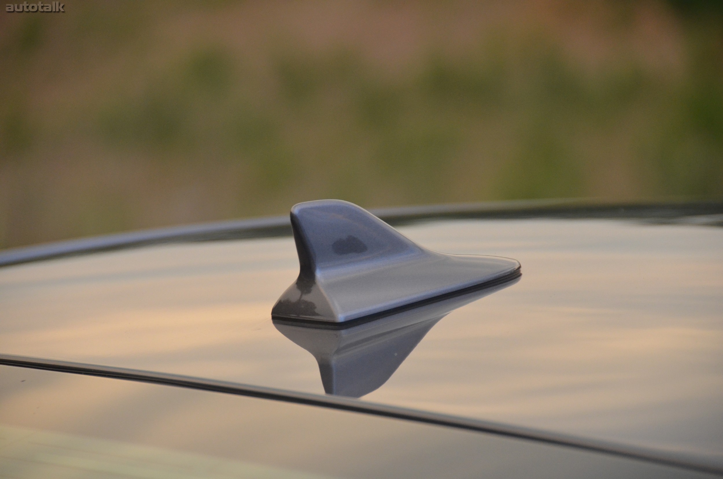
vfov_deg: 4.6
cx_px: 362
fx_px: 6013
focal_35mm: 300
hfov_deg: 6.9
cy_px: 240
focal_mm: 200
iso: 1600
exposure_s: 1/400
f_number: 5.6
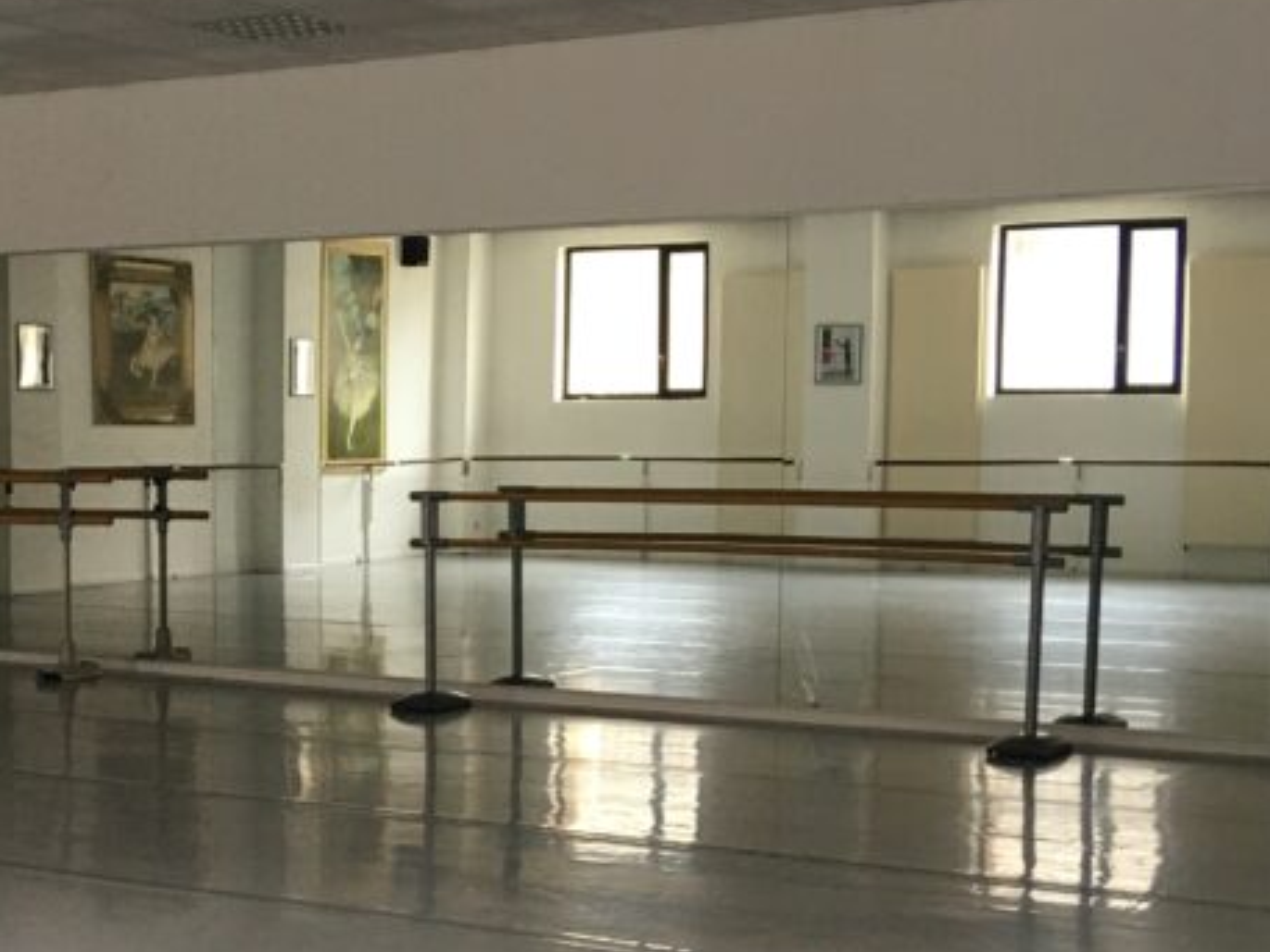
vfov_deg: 22.5
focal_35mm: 65
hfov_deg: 29.2
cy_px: 669
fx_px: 2385
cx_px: 258
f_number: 2.2
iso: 50
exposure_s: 1/33
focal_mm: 4.15
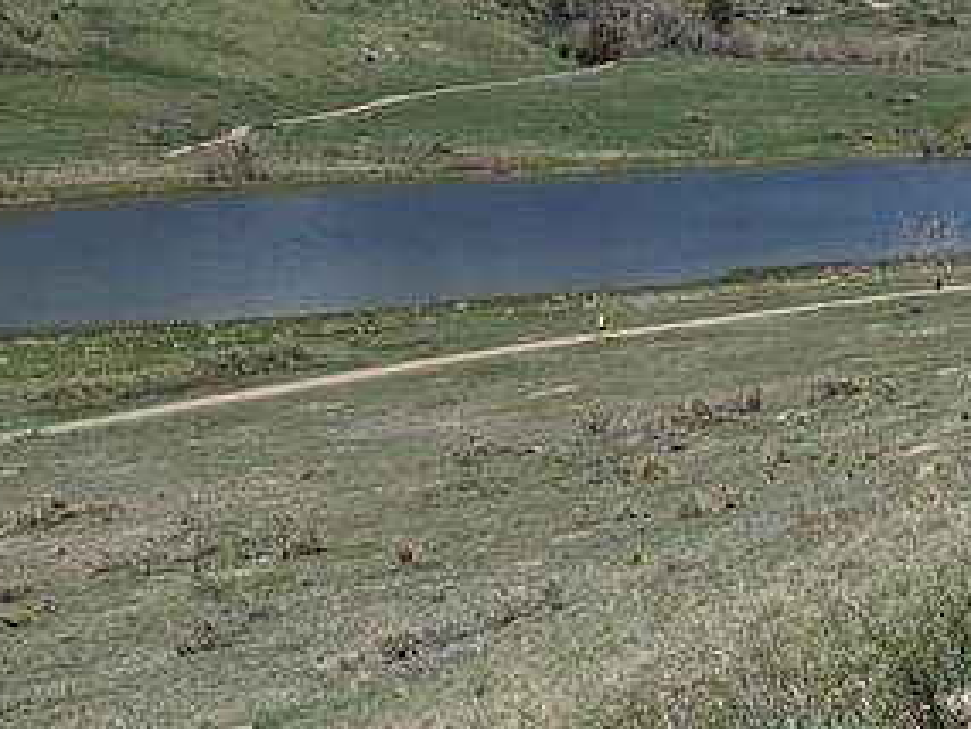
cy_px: 729
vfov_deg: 15.0
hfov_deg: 20.2
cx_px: 600
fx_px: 2722
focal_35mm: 97
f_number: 1.8
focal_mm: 4.44
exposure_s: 1/3906
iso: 75
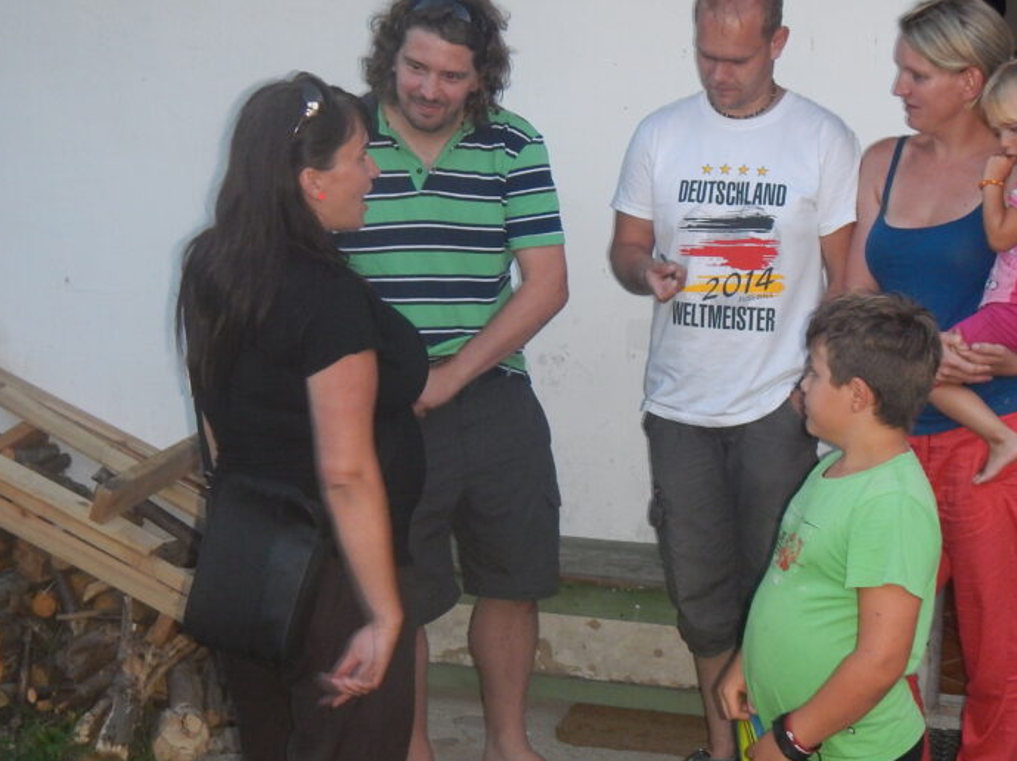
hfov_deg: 32.9
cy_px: 411
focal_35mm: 58
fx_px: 1703
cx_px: 688
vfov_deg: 25.2
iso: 360
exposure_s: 1/30
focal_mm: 7
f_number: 4
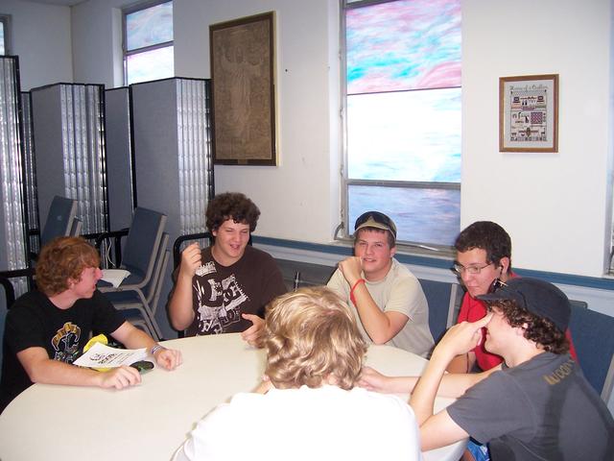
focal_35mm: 36
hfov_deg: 51.4
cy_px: 230
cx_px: 307
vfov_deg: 39.7
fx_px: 639
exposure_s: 1/60
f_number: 3
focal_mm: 6
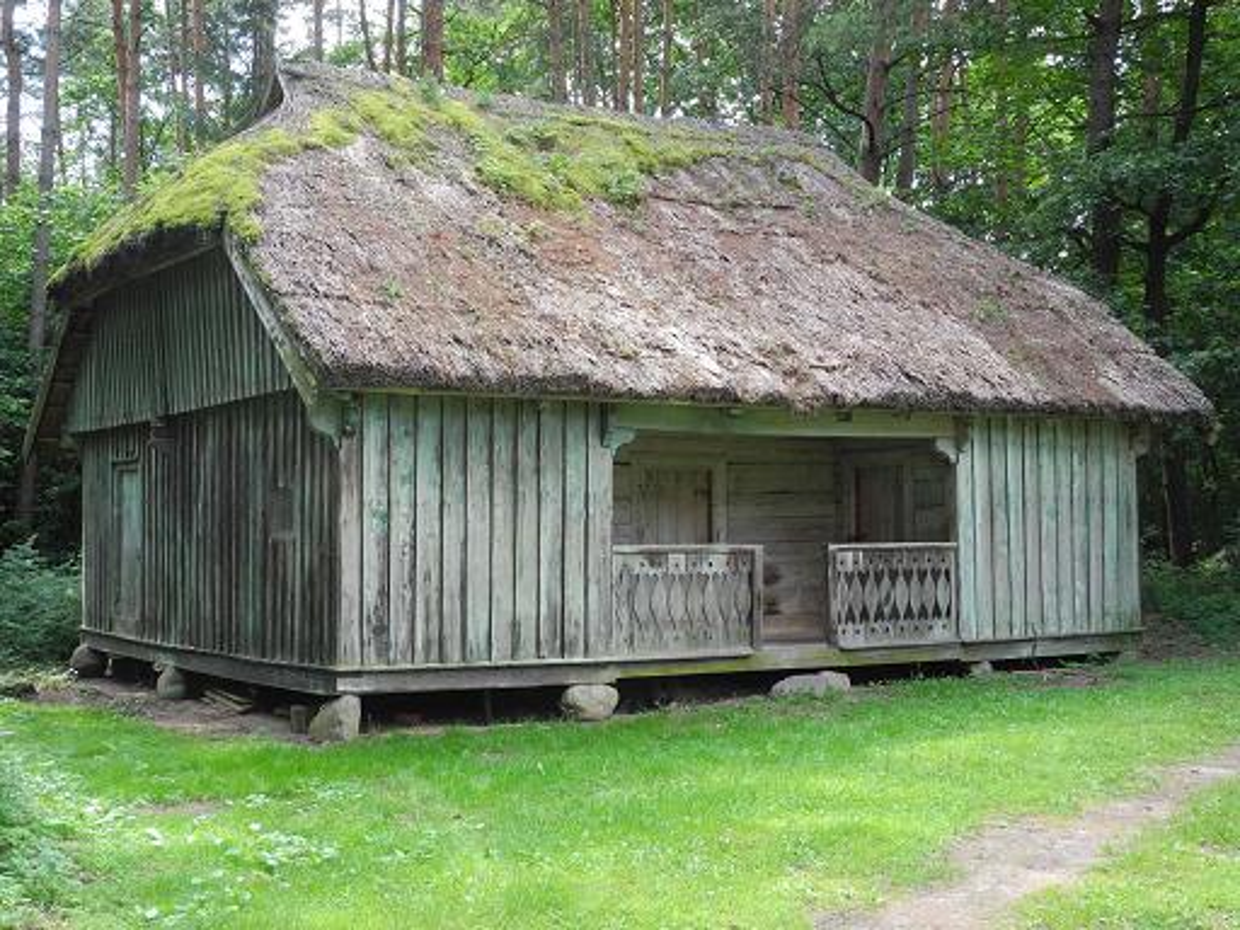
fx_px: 1791
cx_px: 620
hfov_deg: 38.2
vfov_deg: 29.1
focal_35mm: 50
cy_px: 465
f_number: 3.5
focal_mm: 10.7
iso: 100
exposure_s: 1/50
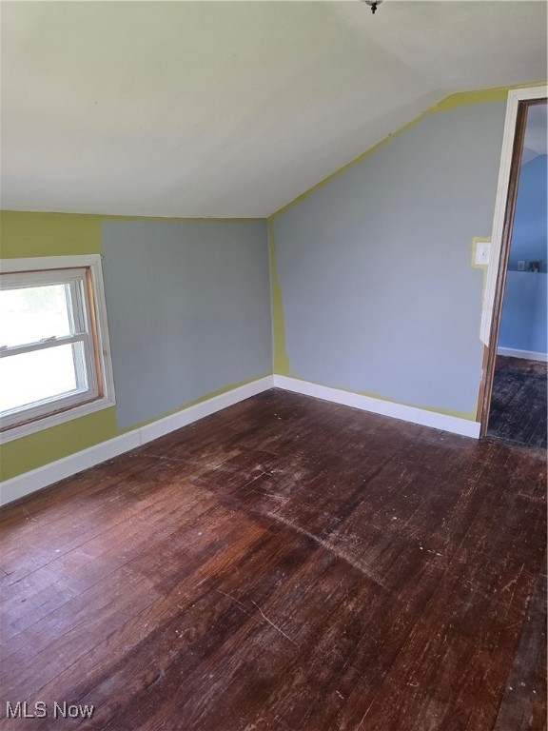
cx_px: 274
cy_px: 366
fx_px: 485
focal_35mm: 23
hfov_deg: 58.9
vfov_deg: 73.9
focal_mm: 6.3
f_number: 1.7
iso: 160
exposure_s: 1/120
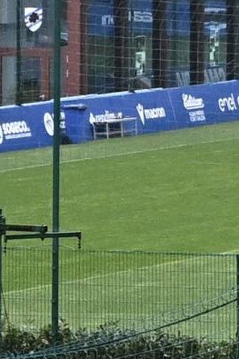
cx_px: 928
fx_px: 6827
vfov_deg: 3.0
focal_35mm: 685
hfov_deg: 2.0
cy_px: -132
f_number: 5
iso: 1000
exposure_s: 1/500
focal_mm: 59
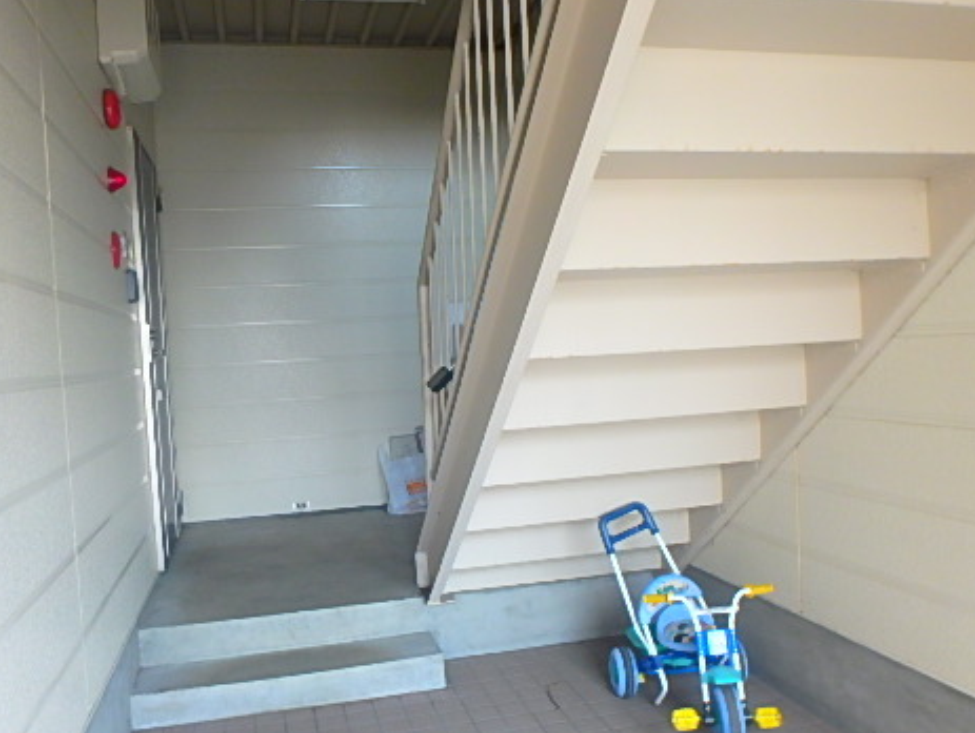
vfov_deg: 48.2
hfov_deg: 61.5
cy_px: 394
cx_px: 446
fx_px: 817
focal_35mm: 29
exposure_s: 1/40
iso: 200
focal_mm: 3.7
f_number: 3.5
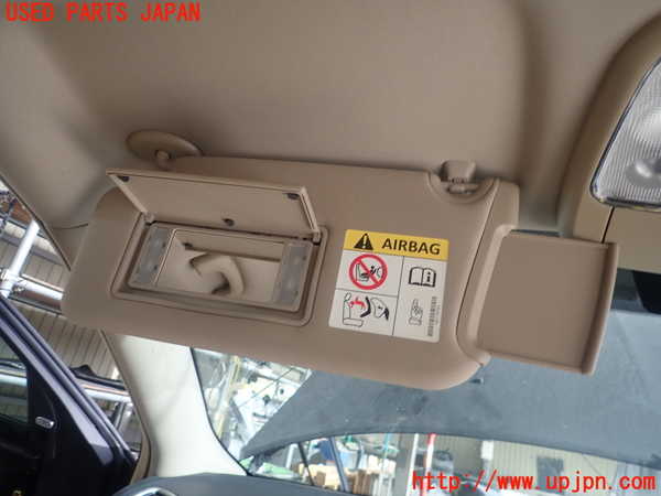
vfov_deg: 54.9
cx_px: 330
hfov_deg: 69.4
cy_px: 248
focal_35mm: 25
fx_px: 477
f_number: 2
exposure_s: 1/60
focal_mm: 4.5
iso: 100
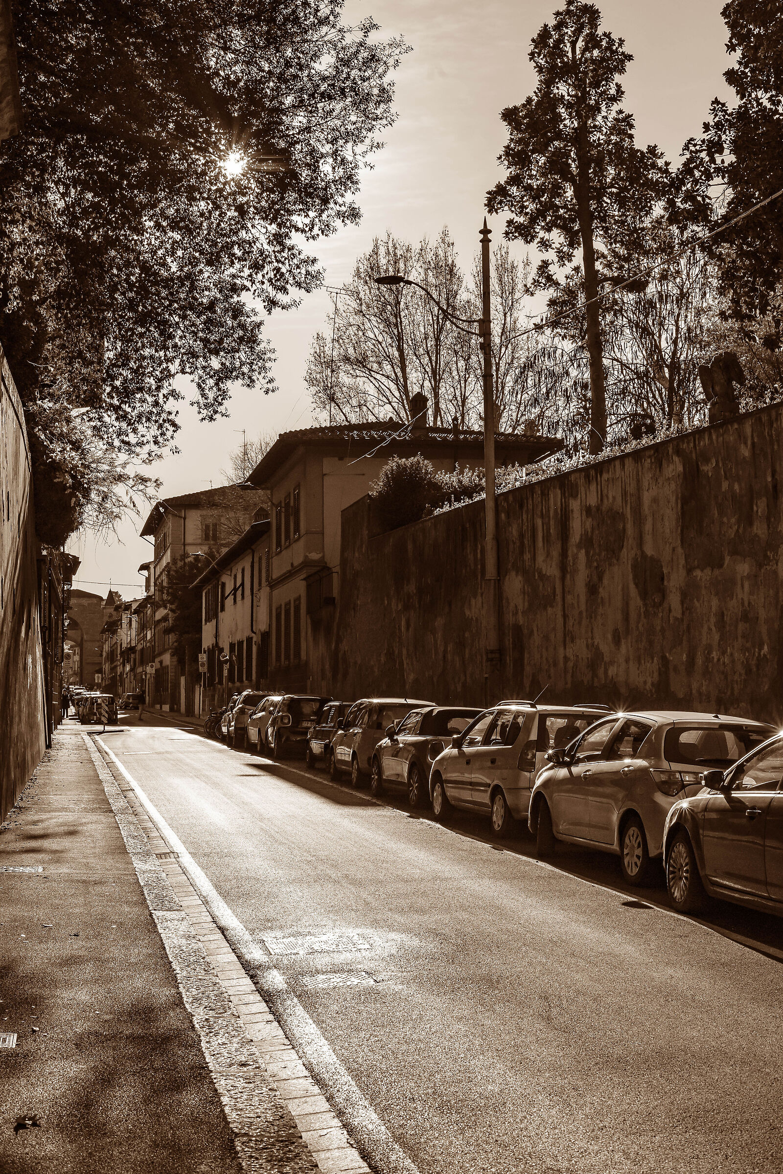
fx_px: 1631
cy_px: 587
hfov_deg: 27.0
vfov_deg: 39.6
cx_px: 392
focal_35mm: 50
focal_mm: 50
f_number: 9
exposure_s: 1/1600
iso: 400
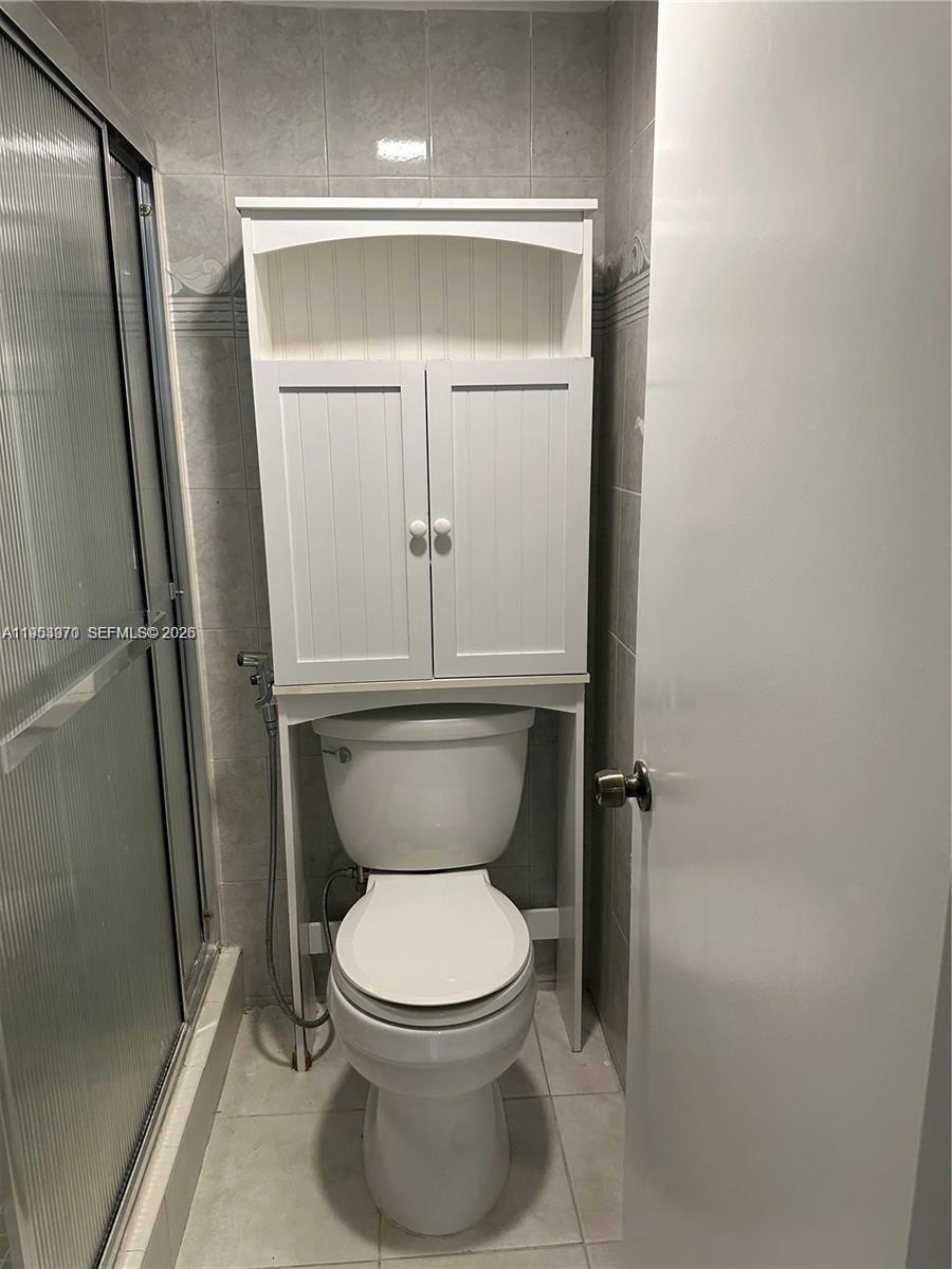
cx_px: 476
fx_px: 880
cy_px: 634
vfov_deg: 71.6
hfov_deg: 56.8
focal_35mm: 24
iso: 200
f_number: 1.78
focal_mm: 6.86
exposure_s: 1/120
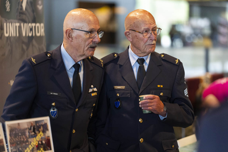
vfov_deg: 8.9
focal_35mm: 154
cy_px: 76
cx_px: 114
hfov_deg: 13.3
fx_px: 975
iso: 3200
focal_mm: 154
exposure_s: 1/125
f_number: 2.8
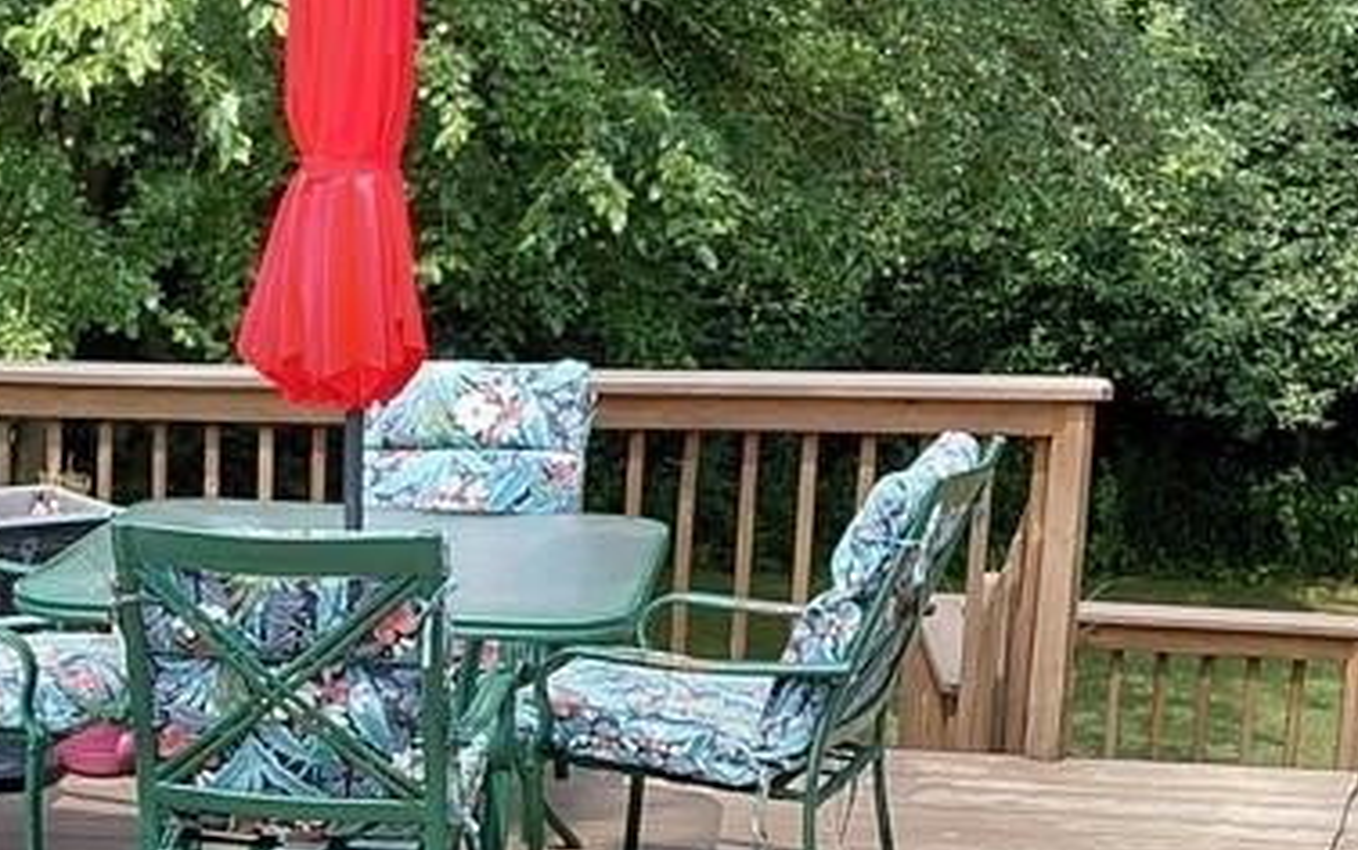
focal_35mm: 72
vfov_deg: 18.0
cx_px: 115
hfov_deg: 27.5
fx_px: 2666
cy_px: 630
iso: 50
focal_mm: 4.69
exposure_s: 1/1237
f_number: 1.8
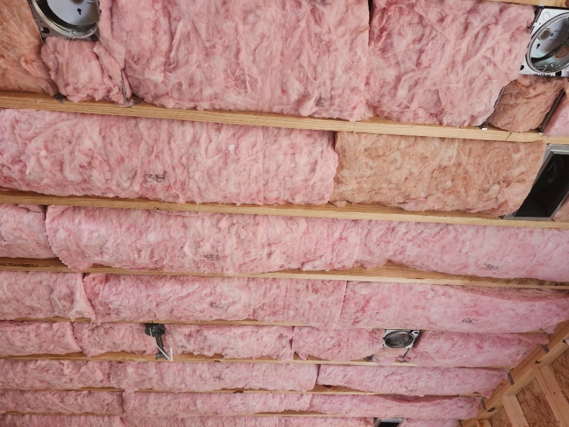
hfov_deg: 73.9
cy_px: 214
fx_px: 378
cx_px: 284
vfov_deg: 58.9
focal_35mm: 23
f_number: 1.8
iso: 400
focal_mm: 5.54
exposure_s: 1/120
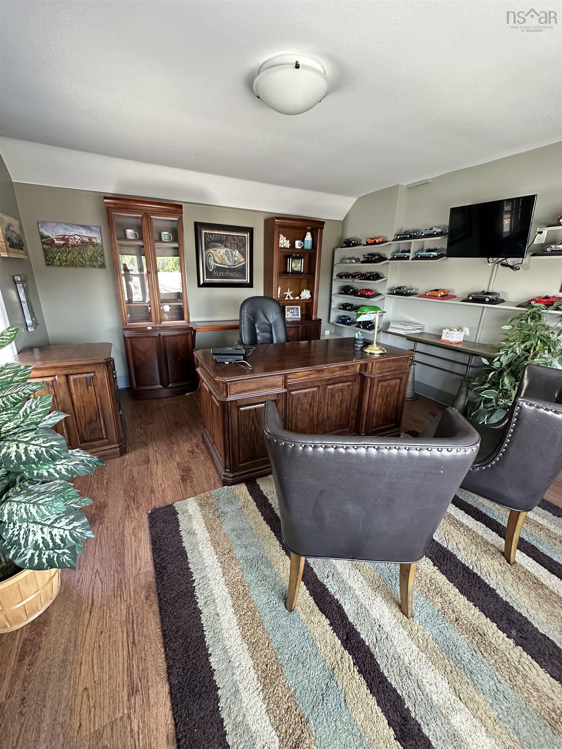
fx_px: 303
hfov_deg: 85.7
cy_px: 374
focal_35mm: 14
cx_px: 281
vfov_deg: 102.1
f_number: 2.2
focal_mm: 2.22
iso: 320
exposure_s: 1/60
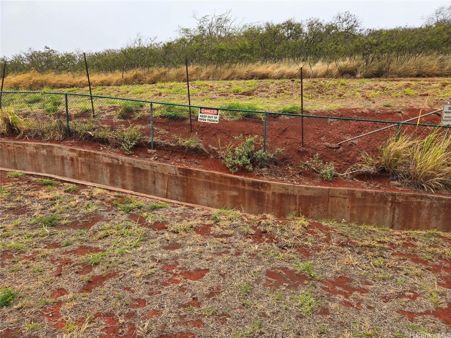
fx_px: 300
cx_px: 226
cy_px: 169
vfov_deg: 58.9
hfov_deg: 73.9
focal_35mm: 23
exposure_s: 1/1690
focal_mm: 5.4
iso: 25
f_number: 1.8
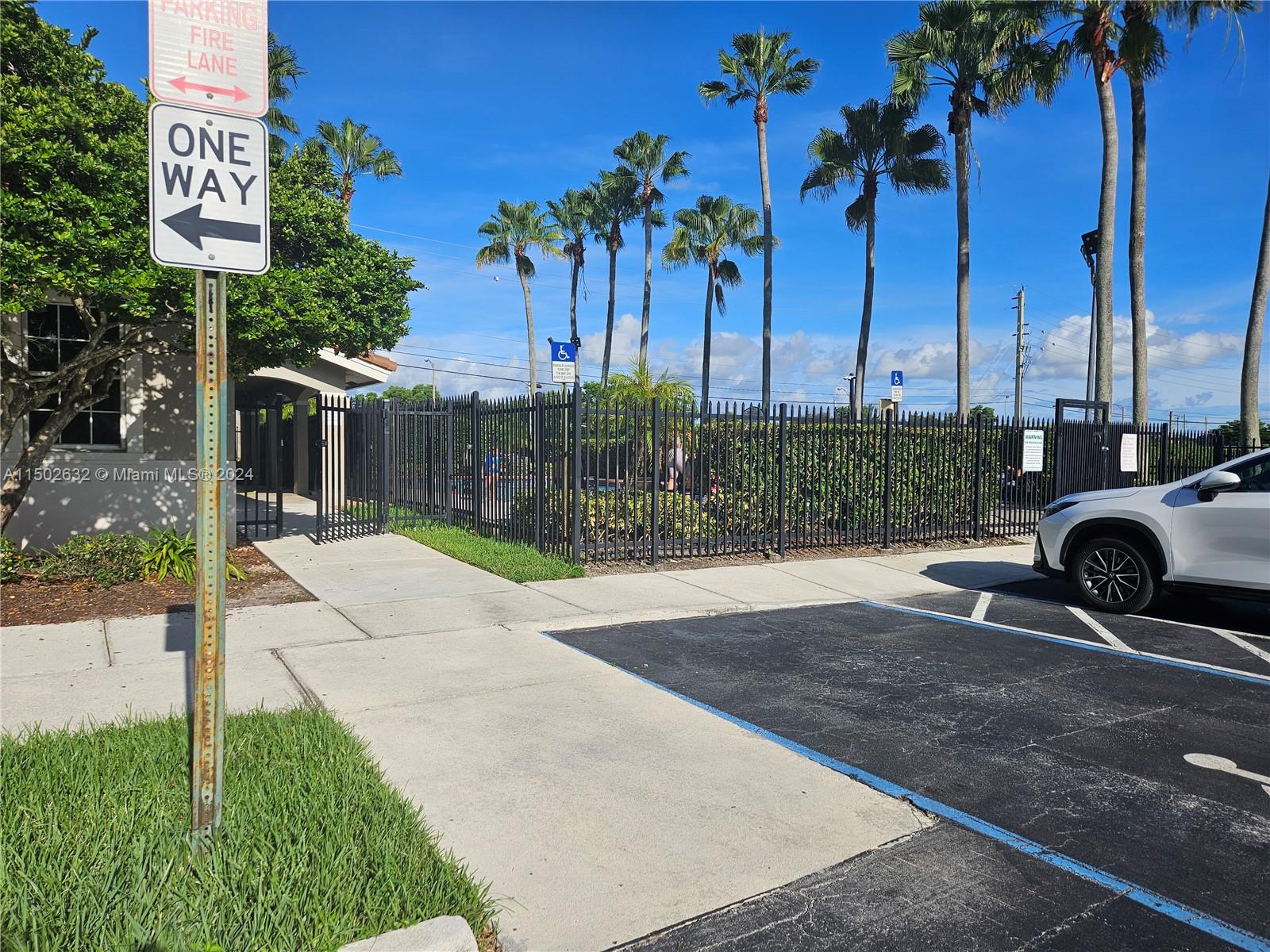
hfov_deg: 73.9
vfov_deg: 58.9
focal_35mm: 23
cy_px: 476
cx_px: 635
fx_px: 844
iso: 25
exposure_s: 1/2503
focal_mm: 5.4
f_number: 1.8
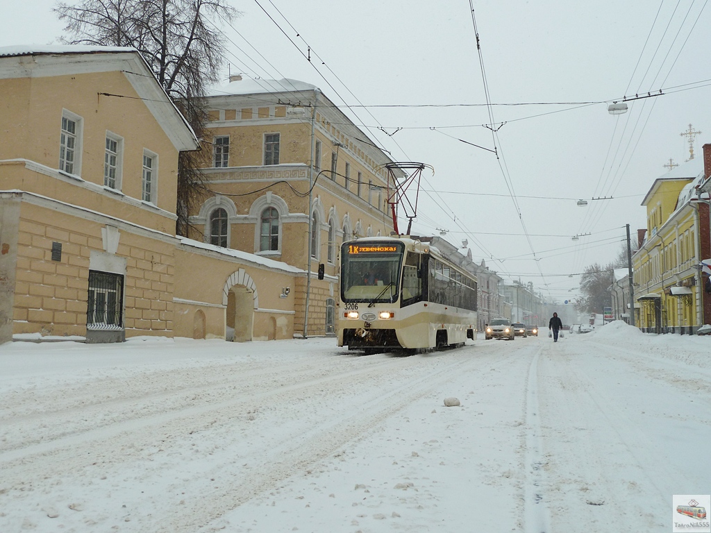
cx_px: 356
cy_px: 266
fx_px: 719
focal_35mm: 35
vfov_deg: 40.7
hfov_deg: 52.6
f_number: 4
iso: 80
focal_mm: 5.7
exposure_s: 1/125
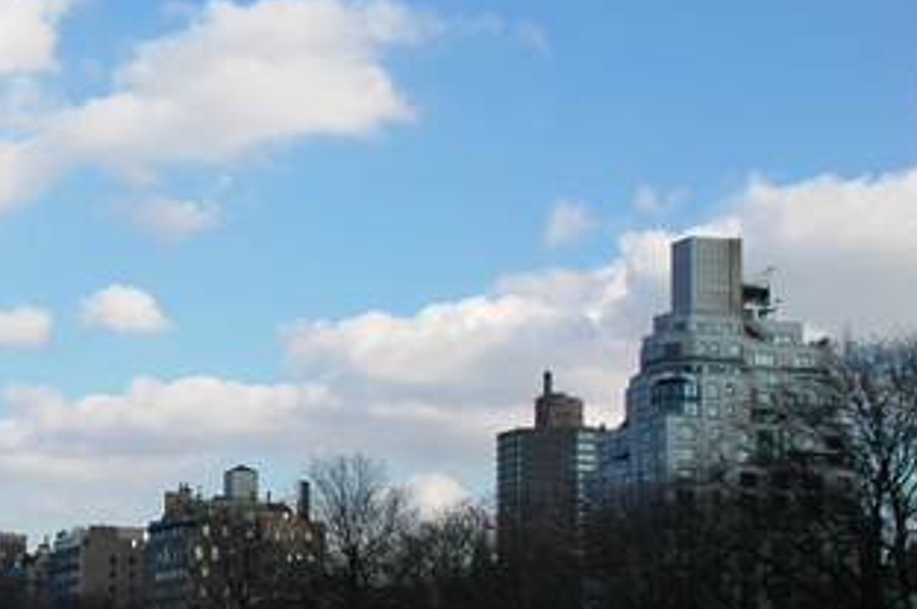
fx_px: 2449
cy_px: 465
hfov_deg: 20.4
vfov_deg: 14.1
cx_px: -56
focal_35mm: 96
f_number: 10
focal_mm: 25
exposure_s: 1/250
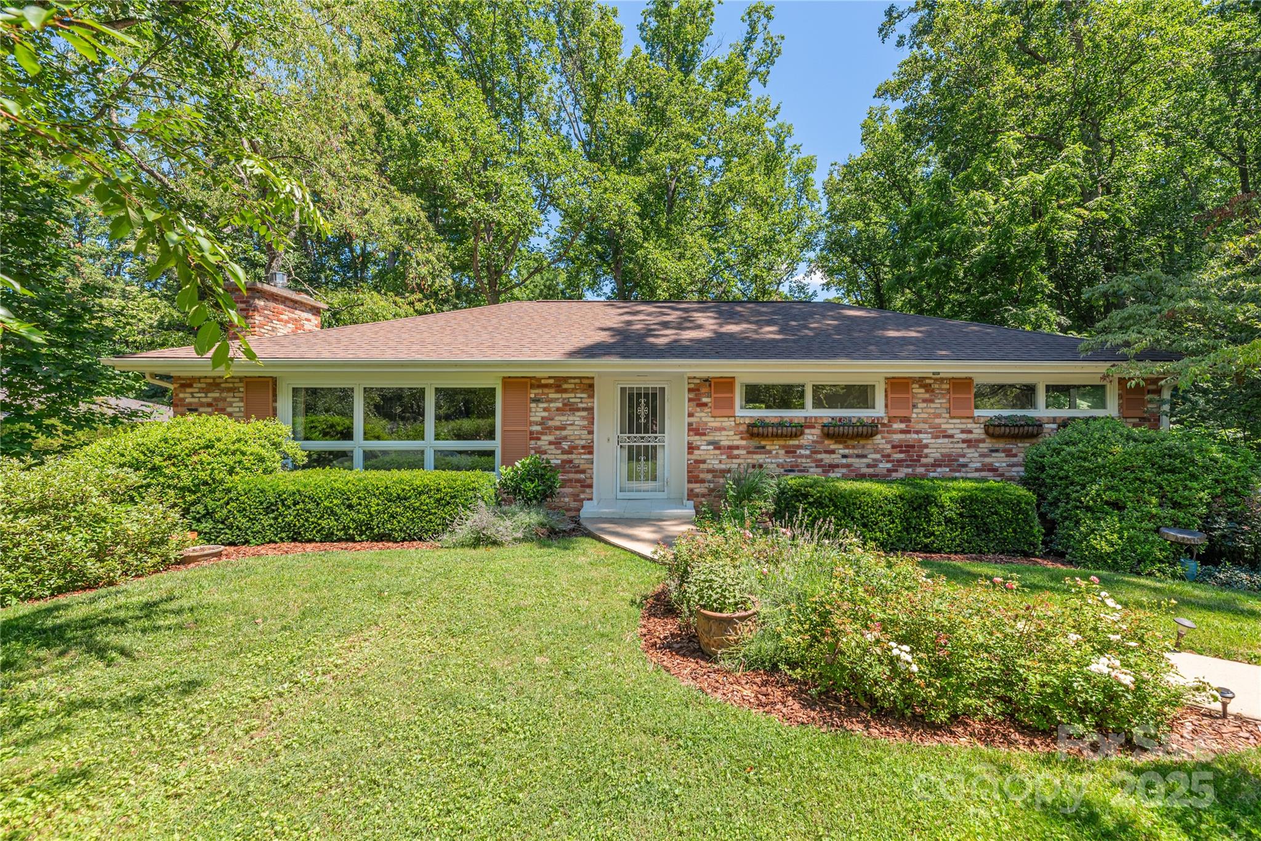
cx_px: 630
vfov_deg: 81.2
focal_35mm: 14
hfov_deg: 104.2
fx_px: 490
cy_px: 420
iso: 320
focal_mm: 14
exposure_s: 1/1600
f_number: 7.1
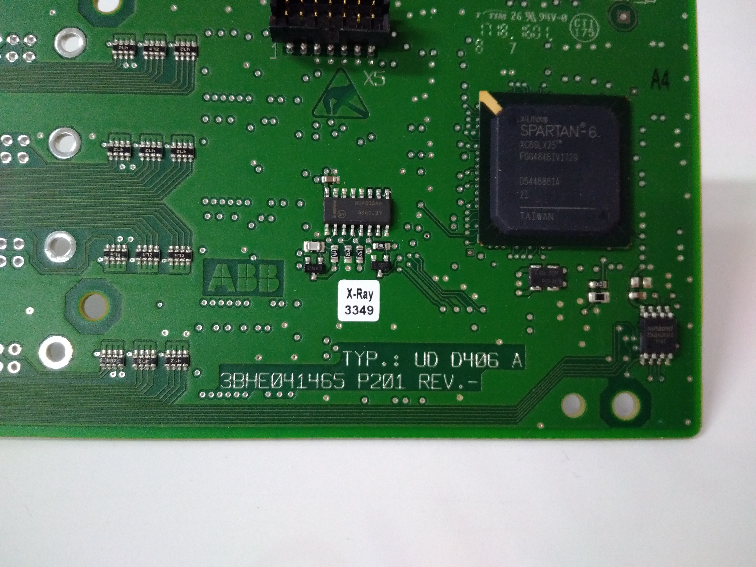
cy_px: 284
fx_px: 590
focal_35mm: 27
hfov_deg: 65.3
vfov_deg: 51.4
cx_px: 378
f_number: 2
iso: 695
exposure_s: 1/33
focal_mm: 3.79
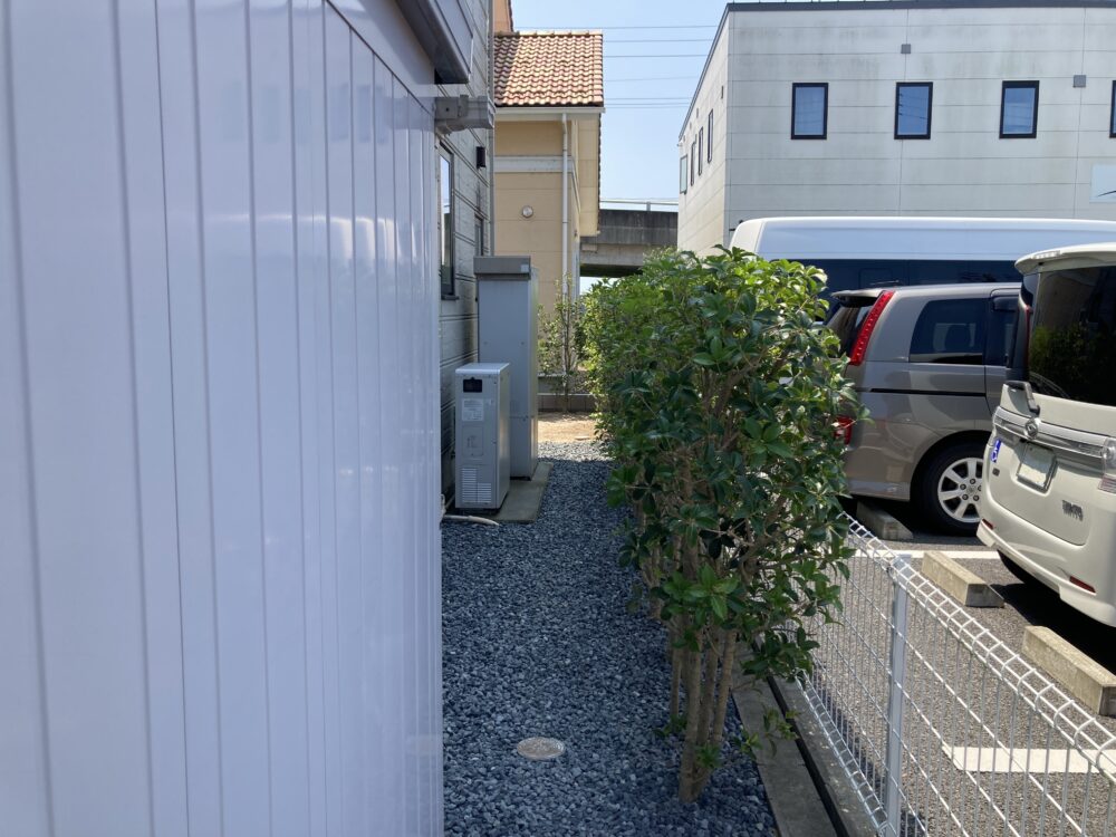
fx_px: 903
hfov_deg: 63.4
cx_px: 558
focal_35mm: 28
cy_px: 418
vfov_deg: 49.7
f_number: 1.8
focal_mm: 3.99
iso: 20
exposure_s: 1/1021
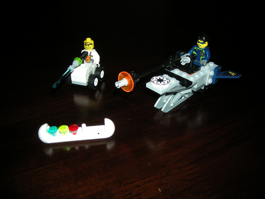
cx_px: 132
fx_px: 268
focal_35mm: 35
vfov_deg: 40.7
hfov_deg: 52.6
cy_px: 100
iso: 50
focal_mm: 5.7
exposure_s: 1/60
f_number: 2.8
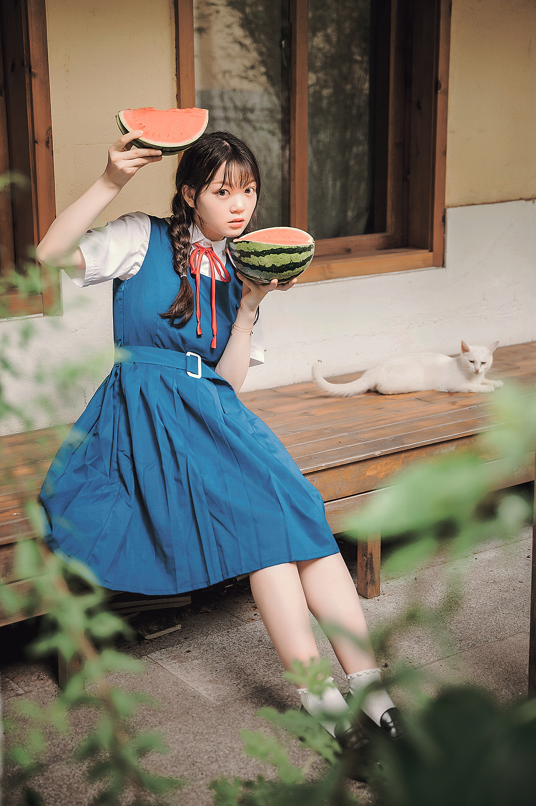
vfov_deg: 40.4
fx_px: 1095
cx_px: 268
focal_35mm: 49
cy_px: 403
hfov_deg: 27.5
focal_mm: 49
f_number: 2.8
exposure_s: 1/100
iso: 1000
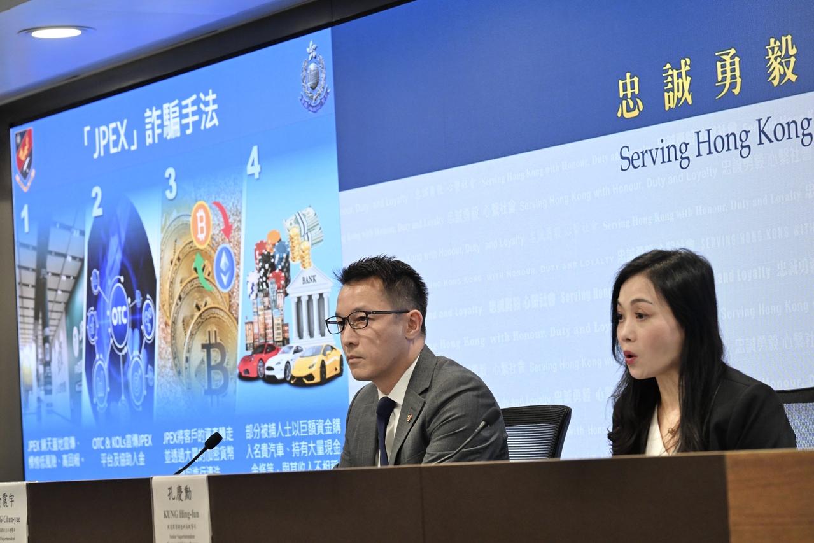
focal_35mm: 110
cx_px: 407
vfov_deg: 12.5
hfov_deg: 18.6
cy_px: 272
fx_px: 2487
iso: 2500
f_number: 8
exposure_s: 1/60
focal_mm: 110
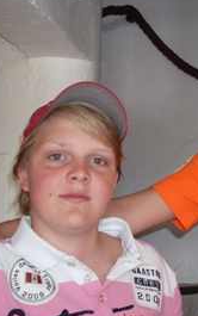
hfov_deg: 18.5
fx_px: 586
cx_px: 212
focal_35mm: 68
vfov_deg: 30.2
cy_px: 165
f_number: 2.8
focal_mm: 6.3
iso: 100
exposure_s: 1/45
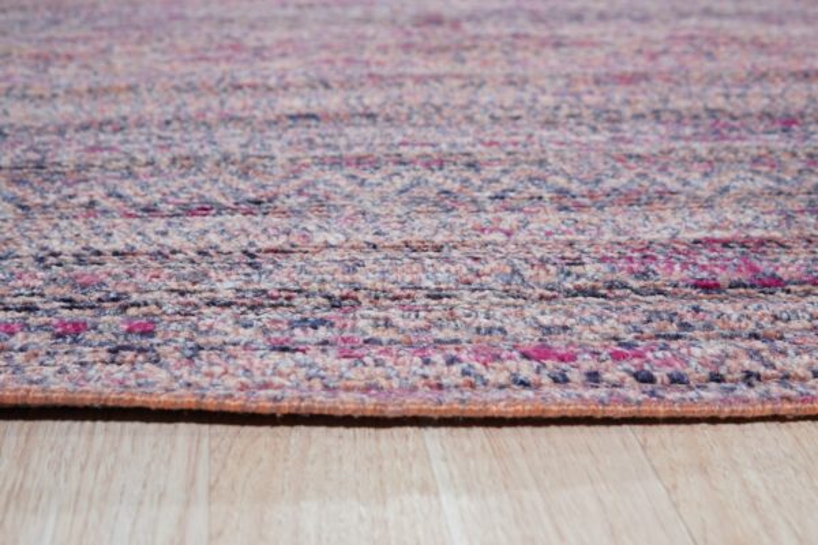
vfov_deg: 29.9
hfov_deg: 43.6
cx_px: 409
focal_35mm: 45
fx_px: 1022
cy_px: 272
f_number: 4
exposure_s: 1/250
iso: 500
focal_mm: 30
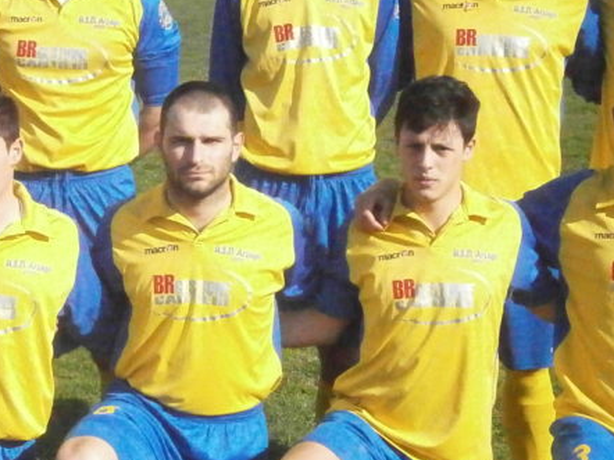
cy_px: 281
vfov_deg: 13.6
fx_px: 1932
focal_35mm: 109
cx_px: 147
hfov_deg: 17.9
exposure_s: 1/2000
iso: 1600
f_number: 9.7
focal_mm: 8.3
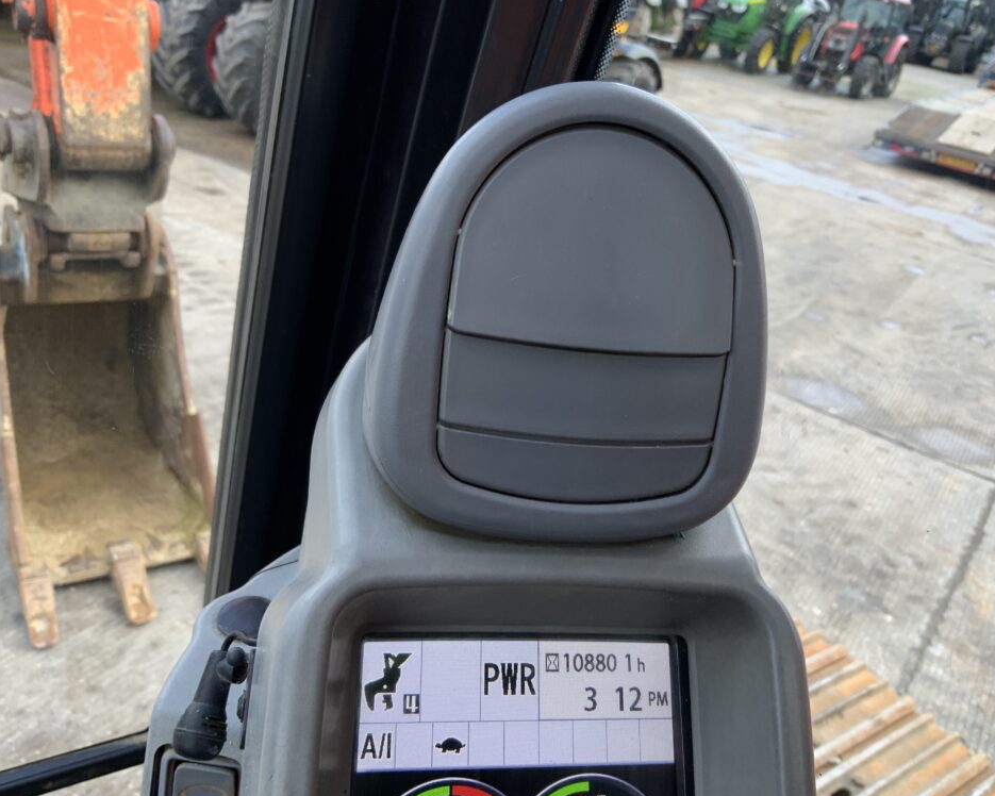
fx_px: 913
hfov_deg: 57.2
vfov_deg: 47.1
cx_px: 510
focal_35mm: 31
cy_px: 389
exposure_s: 1/122
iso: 20
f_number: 1.8
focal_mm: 3
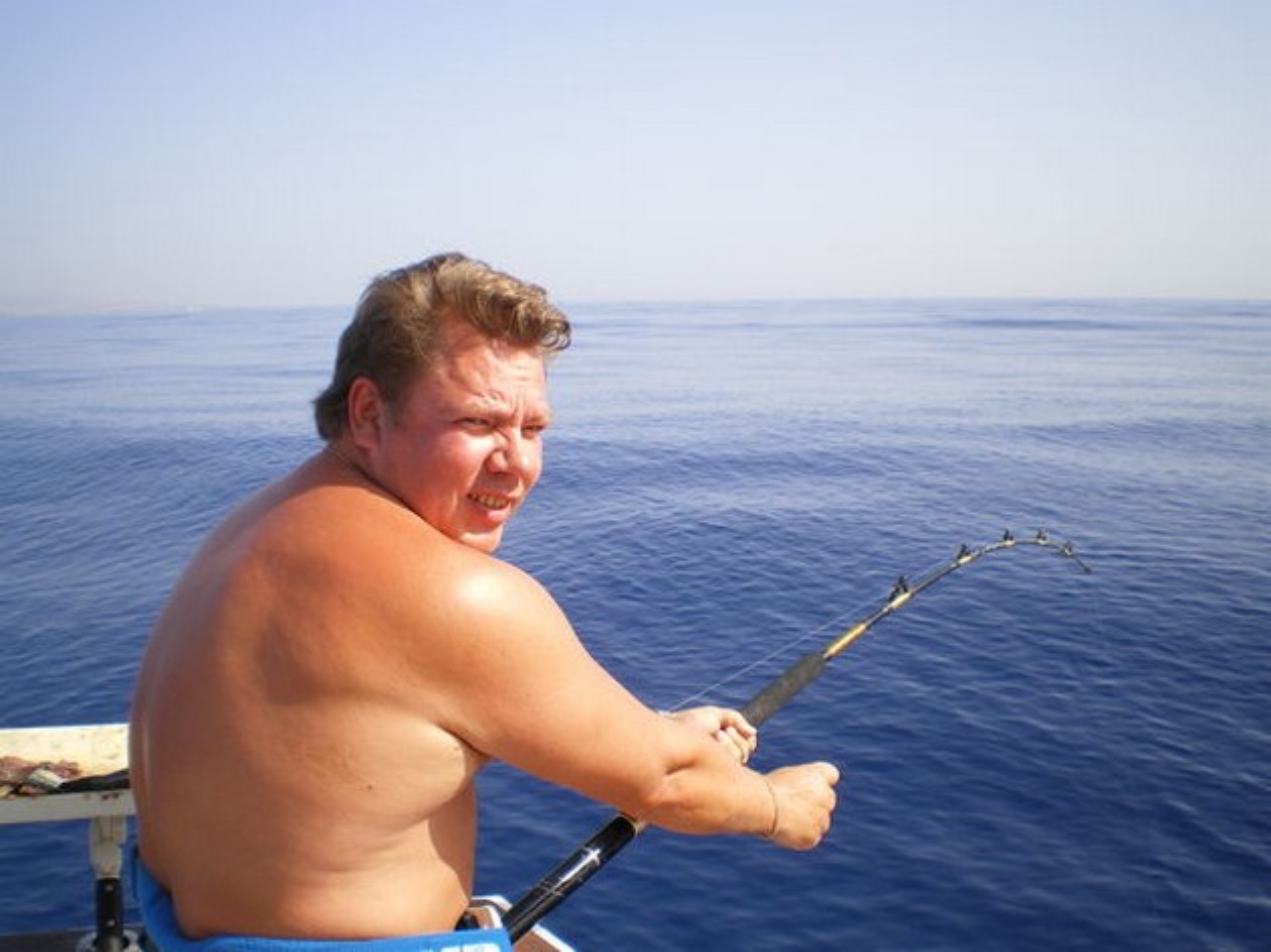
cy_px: 476
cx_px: 636
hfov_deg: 51.4
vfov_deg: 39.6
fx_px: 1321
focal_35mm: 36
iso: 50
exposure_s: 1/320
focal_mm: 6.3
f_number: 4.6
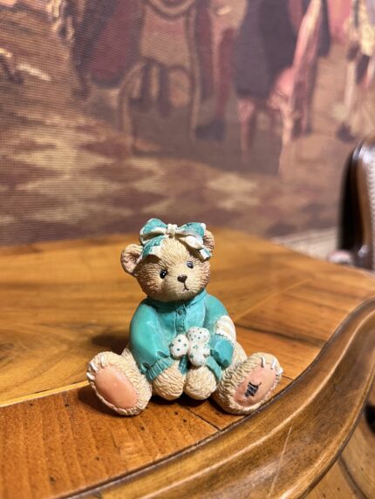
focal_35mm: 26
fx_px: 375
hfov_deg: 53.1
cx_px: 188
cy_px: 250
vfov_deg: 67.3
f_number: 1.6
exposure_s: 1/50
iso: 80
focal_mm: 5.1
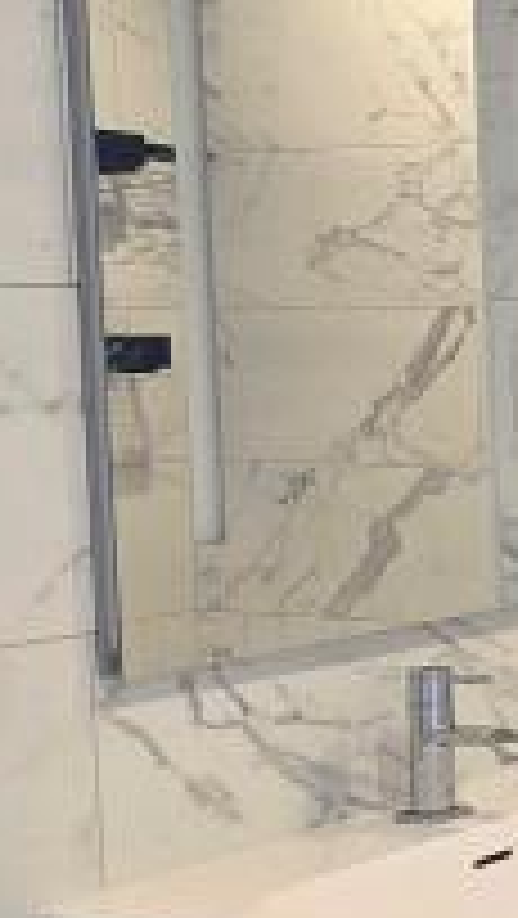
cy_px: 468
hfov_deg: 12.0
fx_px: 1731
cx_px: 1396
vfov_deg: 29.7
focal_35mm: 71
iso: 100
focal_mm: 2.2
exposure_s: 1/60
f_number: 2.2
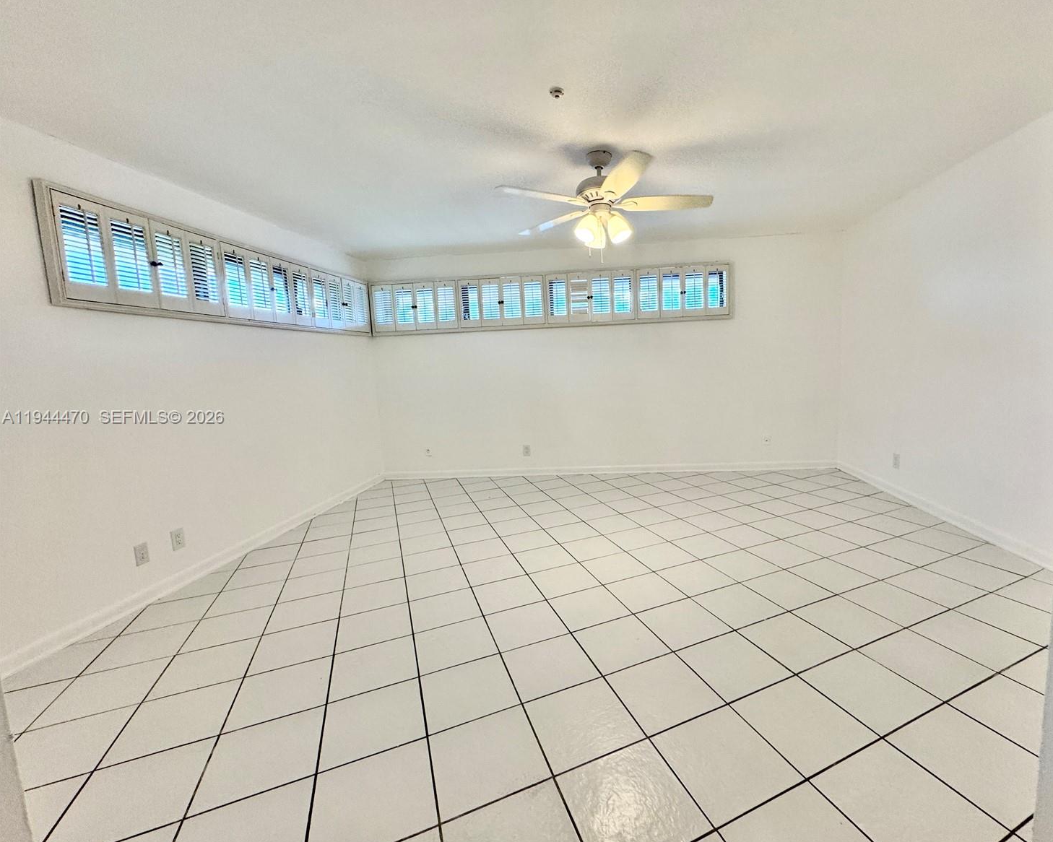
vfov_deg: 84.0
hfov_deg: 96.5
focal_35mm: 15
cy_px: 418
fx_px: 467
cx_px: 576
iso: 160
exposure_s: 1/120
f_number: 2.2
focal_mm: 2.22
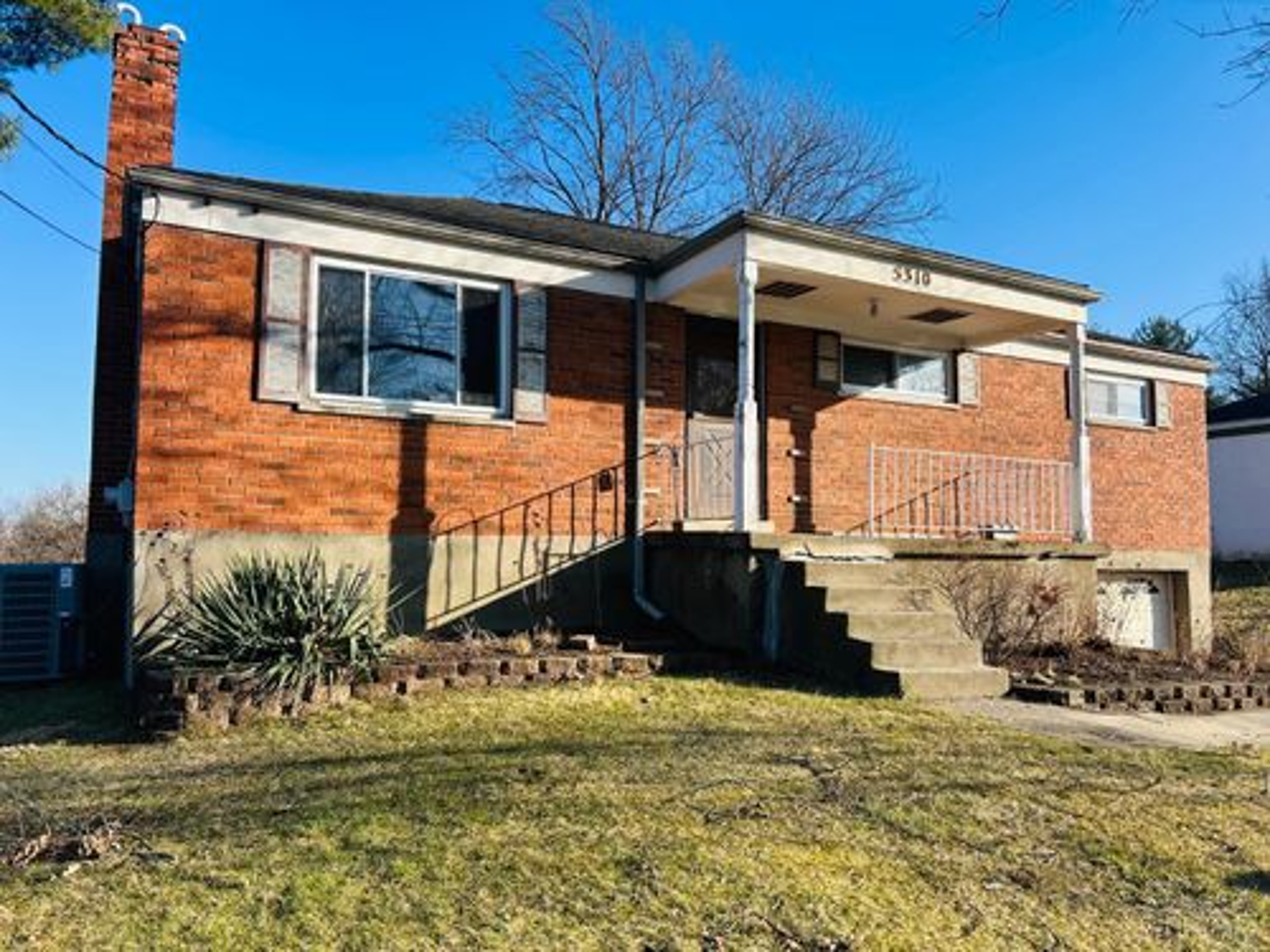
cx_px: 635
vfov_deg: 53.1
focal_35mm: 26
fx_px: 954
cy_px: 476
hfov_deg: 67.3
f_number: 1.5
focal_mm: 5.7
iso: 50
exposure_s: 1/2404
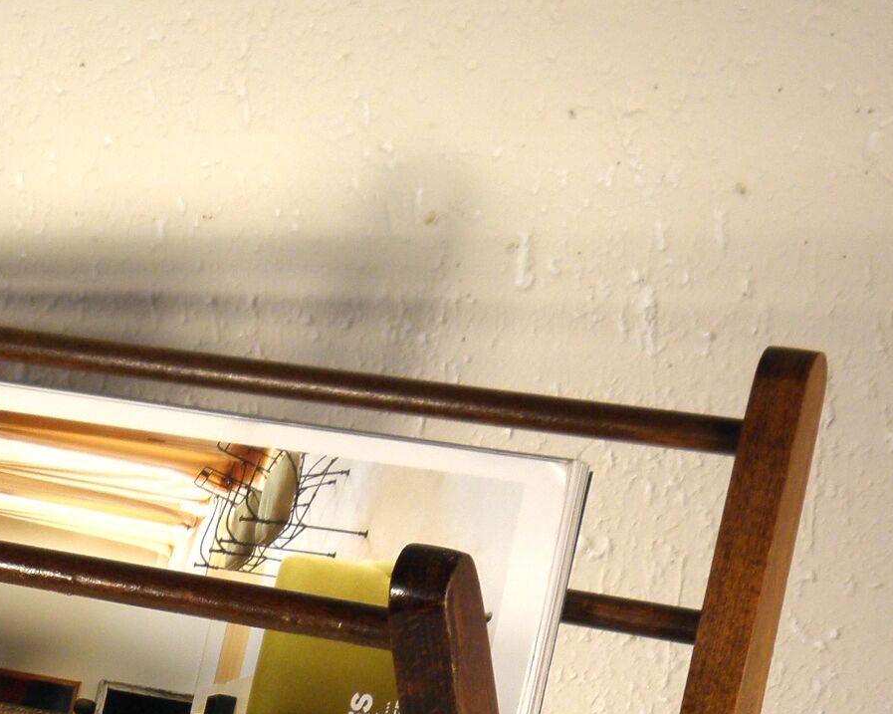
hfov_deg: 14.5
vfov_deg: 11.3
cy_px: 1034
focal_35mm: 131
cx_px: 57
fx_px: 3461
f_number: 3.9
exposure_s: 1/40
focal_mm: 8.6
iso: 100
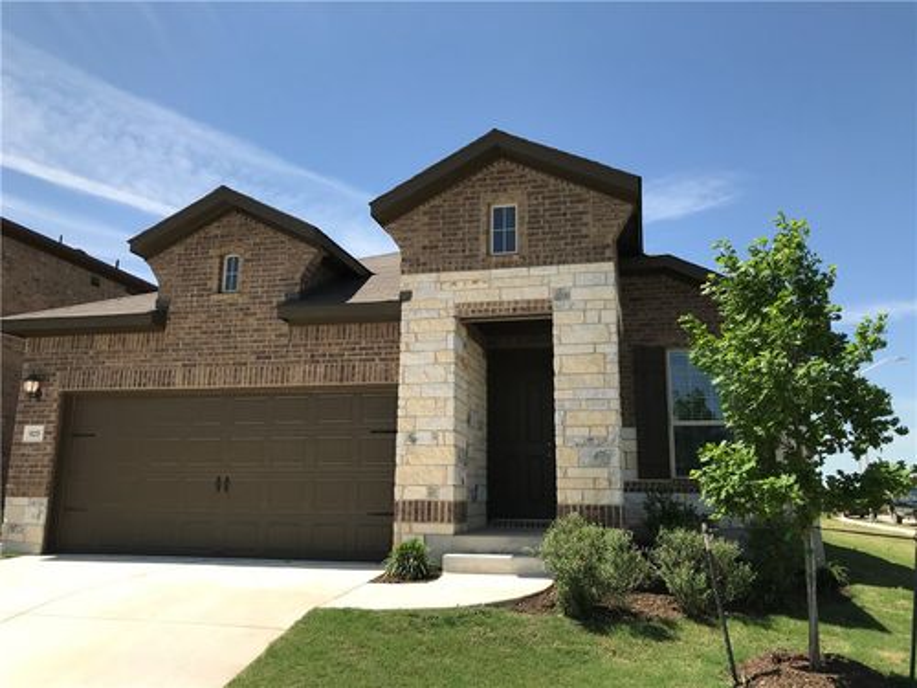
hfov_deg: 63.4
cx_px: 458
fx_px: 742
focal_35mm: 28
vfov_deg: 49.7
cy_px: 344
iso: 20
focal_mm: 3.99
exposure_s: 1/2083
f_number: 1.8
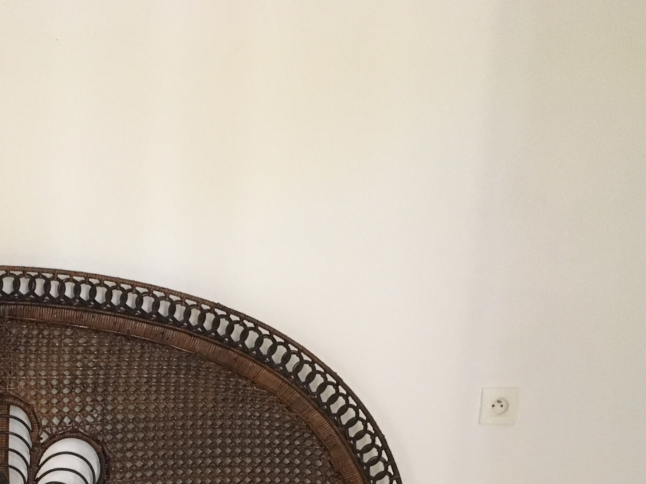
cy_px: 499
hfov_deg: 28.9
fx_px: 1176
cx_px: 11
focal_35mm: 63
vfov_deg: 22.3
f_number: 2.2
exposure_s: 1/17
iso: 200
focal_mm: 4.15
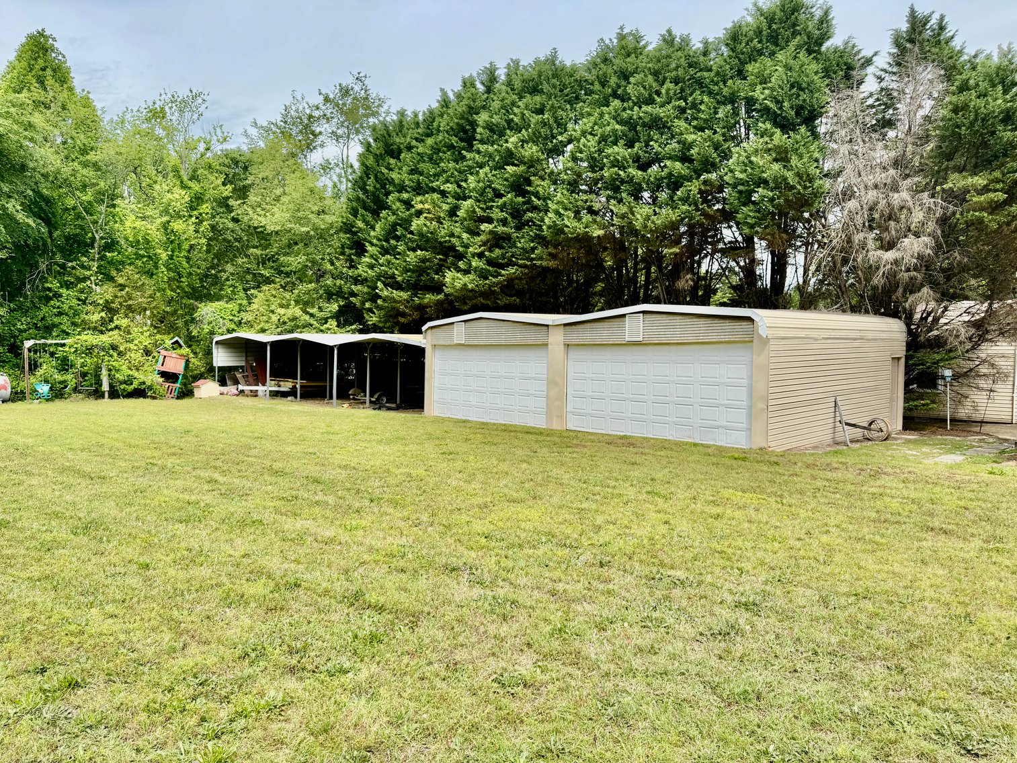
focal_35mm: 24
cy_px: 382
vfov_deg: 56.8
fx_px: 705
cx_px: 508
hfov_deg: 71.6
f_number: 1.78
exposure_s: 1/2833
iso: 80
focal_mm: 6.76
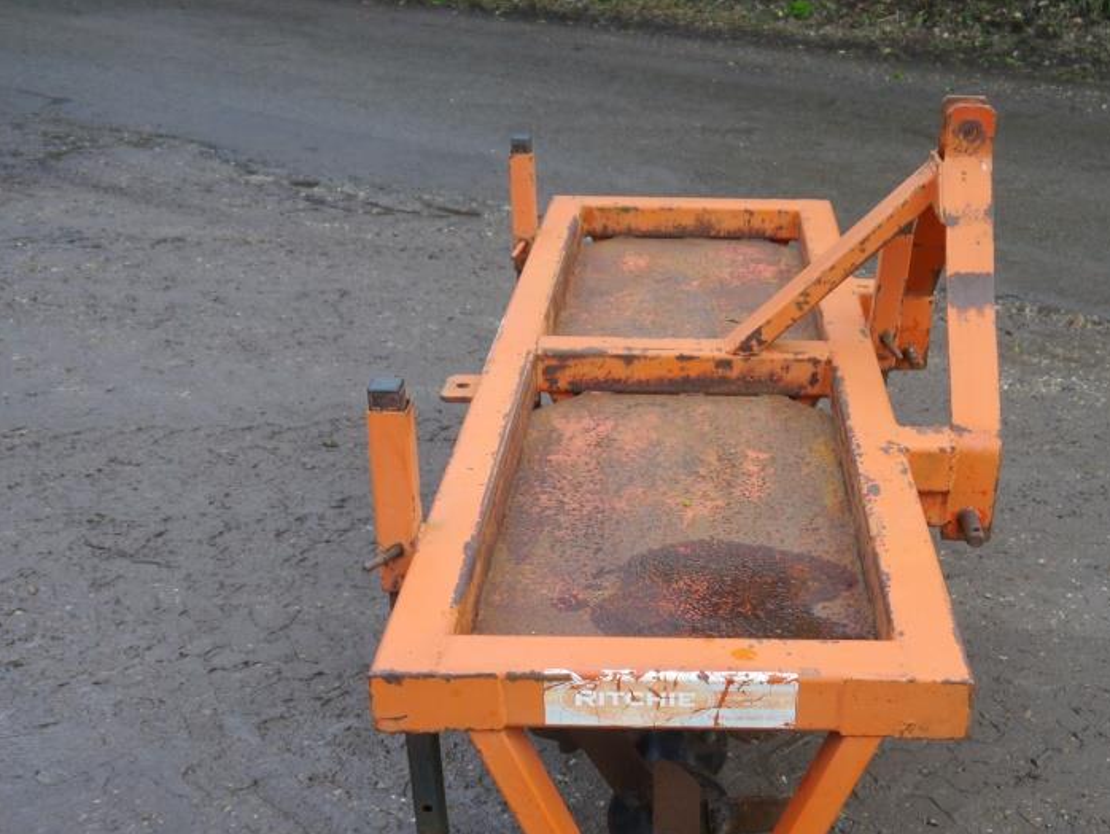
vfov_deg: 32.5
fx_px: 1411
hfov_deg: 42.6
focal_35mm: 44
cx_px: 700
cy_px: 583
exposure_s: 1/60
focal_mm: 15
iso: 200
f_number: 3.6
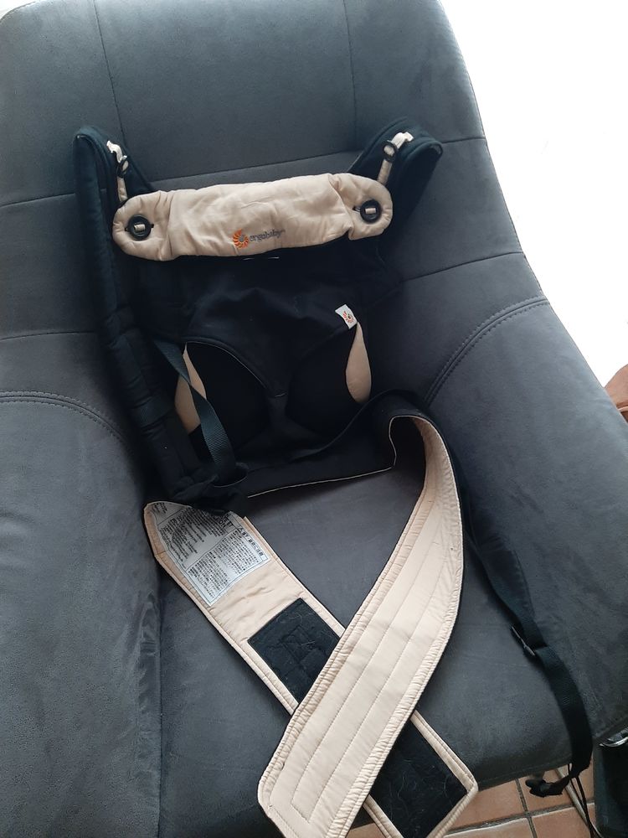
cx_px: 314
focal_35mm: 26
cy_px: 419
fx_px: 629
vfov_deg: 67.3
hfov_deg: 53.1
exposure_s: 1/25
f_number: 1.7
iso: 250
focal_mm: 3.93
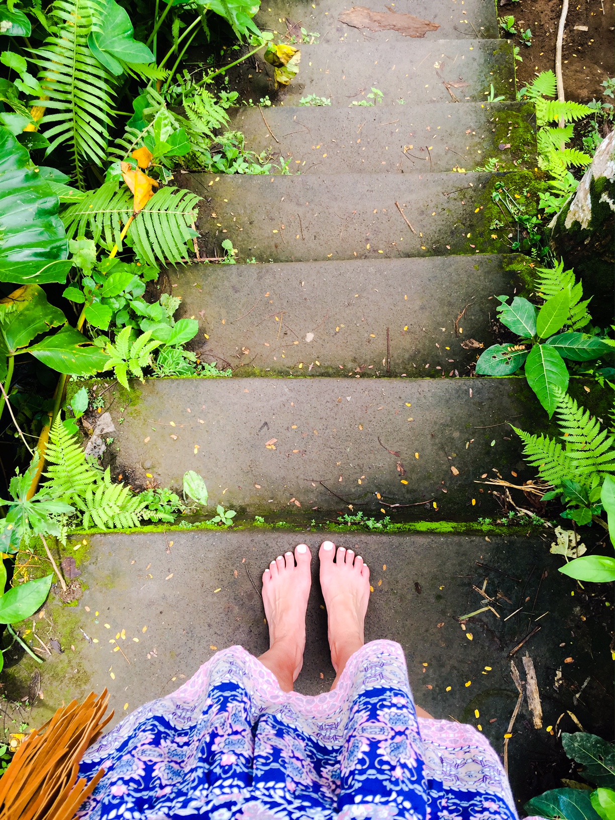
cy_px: 410
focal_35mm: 29
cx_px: 308
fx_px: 687
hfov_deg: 48.2
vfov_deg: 61.7
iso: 32
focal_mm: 4.15
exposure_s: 1/125
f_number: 2.2
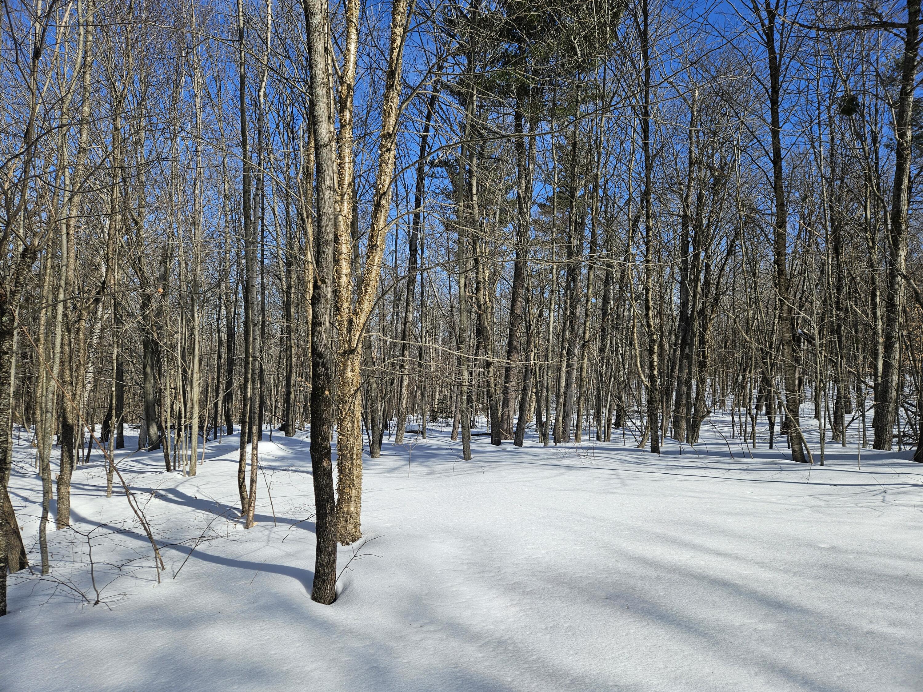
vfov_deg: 58.9
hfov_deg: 73.9
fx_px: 613
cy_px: 346
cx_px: 462
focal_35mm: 23
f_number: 1.8
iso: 25
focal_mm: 5.4
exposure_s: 1/2082
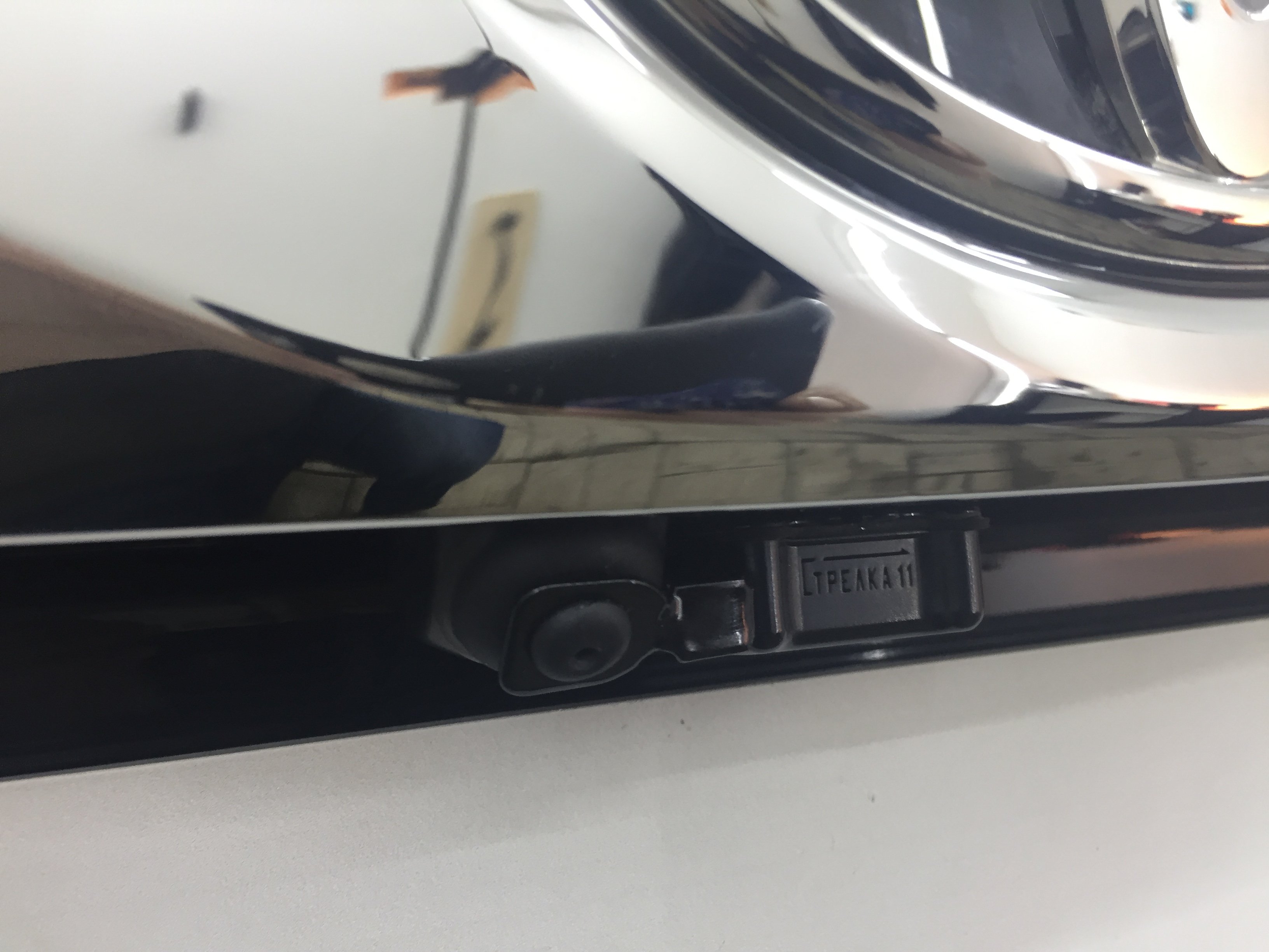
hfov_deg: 61.7
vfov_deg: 48.2
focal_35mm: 29
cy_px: 476
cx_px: 634
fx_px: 1063
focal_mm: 4.15
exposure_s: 1/33
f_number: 2.2
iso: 40
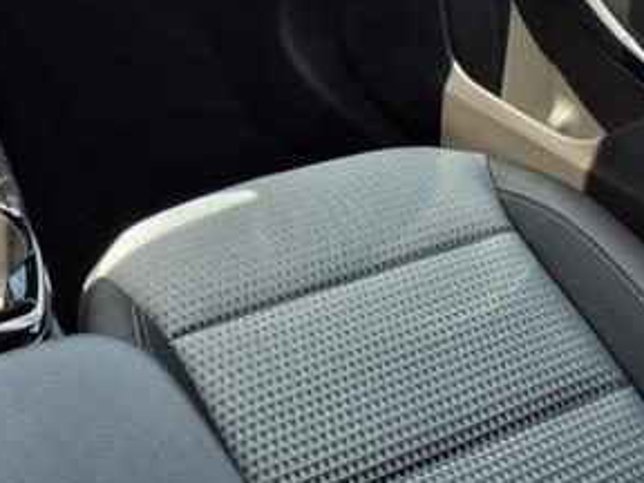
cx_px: 132
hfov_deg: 31.4
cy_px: -42
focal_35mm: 60
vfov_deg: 23.0
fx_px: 1116
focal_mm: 3.58
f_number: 1.9
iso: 40
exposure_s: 1/278
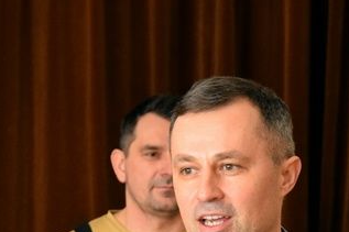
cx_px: 32
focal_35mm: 341
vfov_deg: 4.0
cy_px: 302
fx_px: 3304
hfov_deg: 6.0
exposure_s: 1/60
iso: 2000
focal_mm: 80
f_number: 5.3
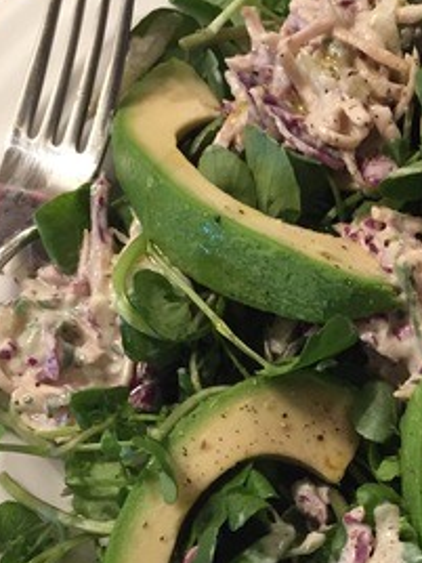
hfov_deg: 22.1
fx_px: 1057
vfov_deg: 29.3
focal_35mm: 65
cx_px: 380
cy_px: 433
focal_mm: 4.15
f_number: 2.2
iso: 320
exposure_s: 1/33
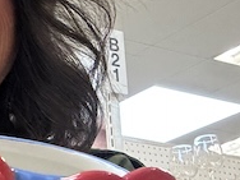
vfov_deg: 11.6
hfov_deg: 14.5
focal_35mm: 125
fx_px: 867
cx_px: -140
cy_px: 229
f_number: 1.9
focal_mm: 2.69
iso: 125
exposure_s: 1/56
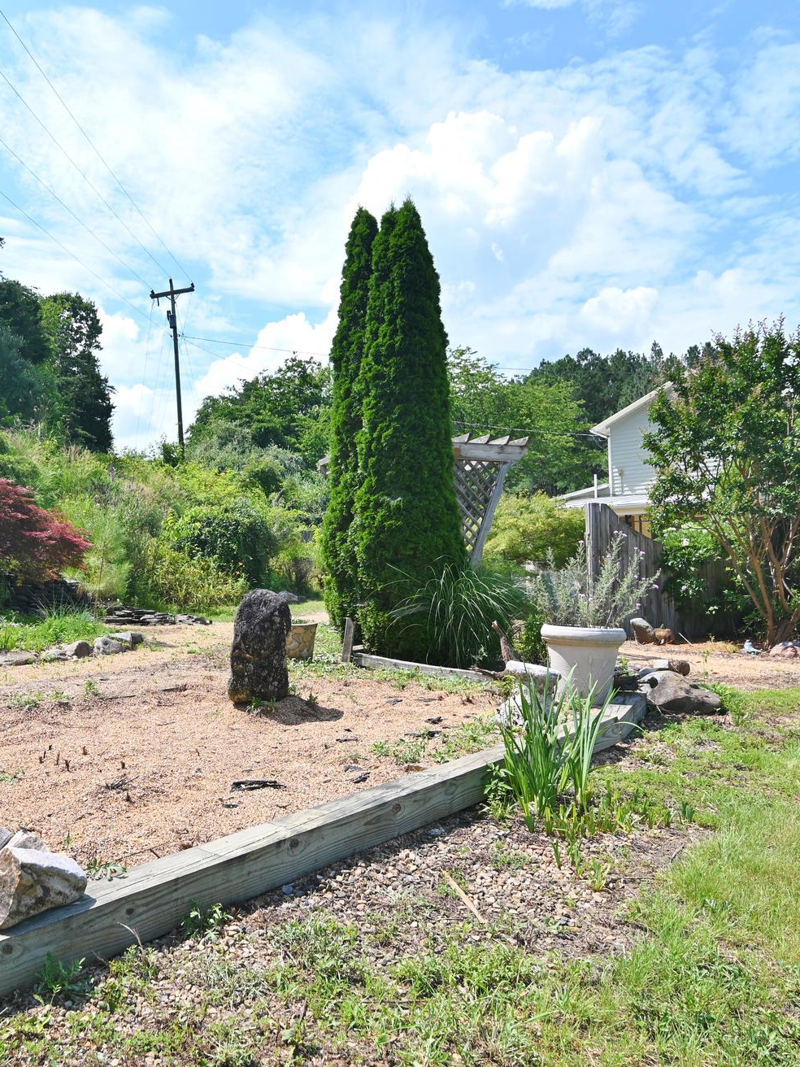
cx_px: 224
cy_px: 548
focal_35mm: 24
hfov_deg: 54.8
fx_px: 740
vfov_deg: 71.6
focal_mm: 16
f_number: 7.1
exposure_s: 1/200
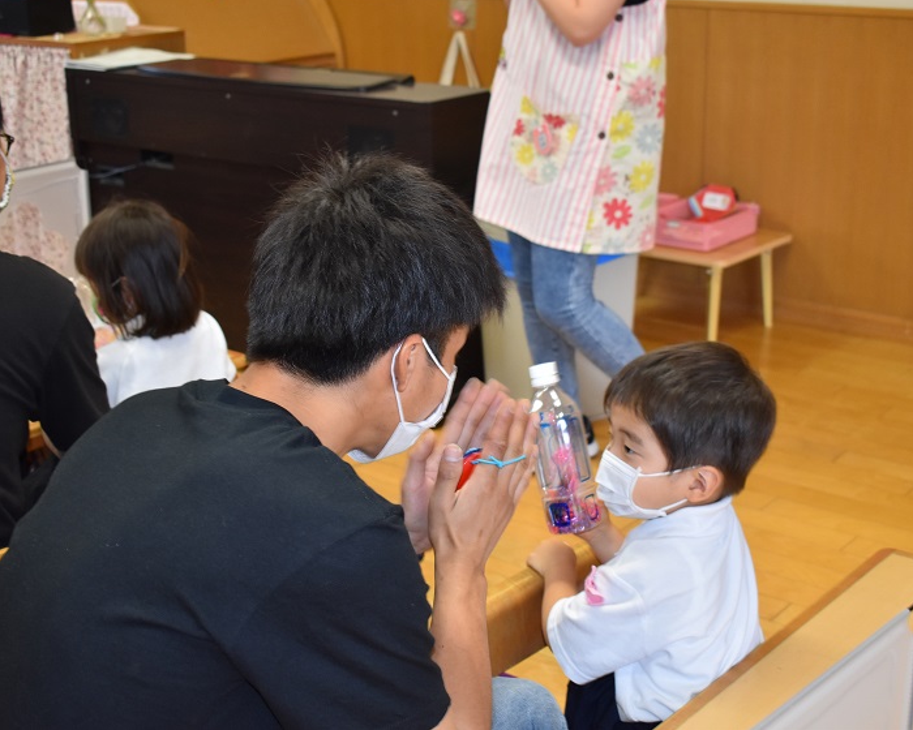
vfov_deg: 28.3
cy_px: 358
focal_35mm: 54
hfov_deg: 35.0
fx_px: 1448
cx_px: 476
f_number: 4.2
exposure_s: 1/80
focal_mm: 31
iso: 800
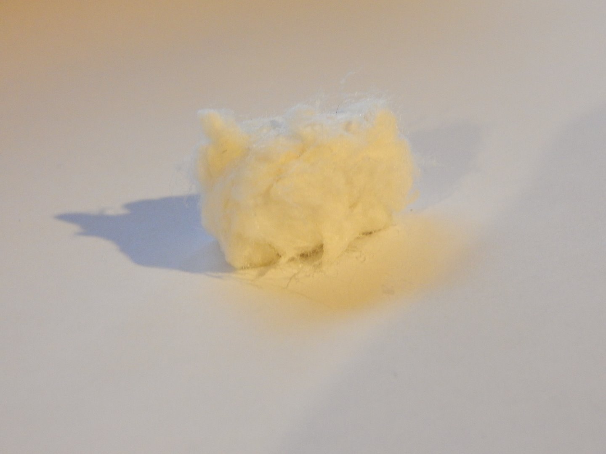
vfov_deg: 24.0
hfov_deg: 31.7
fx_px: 1068
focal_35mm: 61
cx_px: 303
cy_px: 227
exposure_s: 1/8
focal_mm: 10.9
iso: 560
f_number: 4
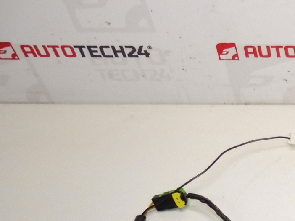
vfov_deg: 19.7
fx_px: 597
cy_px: 270
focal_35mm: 70
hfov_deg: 23.8
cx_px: 402
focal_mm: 4.3
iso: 200
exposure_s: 1/125
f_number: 3.5
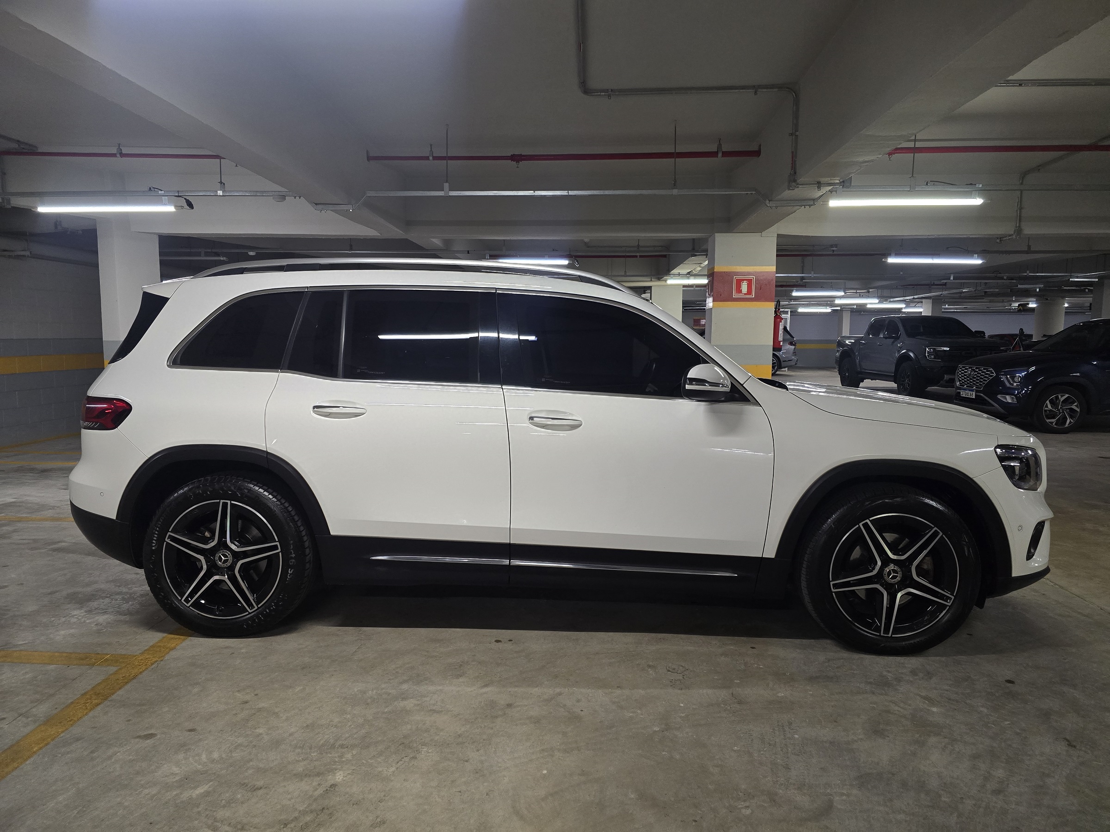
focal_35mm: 23
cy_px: 416
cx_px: 555
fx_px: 738
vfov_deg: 58.9
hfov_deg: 73.9
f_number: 1.7
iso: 500
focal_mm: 6.3
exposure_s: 1/120
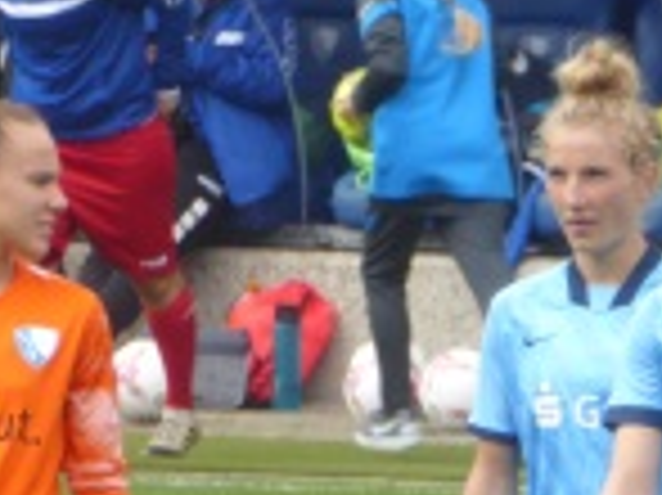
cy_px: 522
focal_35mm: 2207
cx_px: 739
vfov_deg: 0.7
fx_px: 42172
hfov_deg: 0.9
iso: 125
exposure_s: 1/125
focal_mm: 129
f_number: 6.4
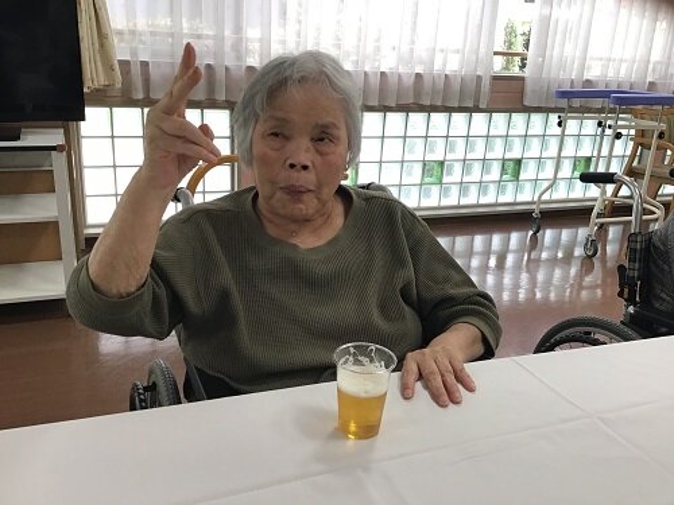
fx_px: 604
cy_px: 252
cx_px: 337
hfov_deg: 58.4
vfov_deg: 45.4
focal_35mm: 31
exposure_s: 1/40
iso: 25
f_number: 2.4
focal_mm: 3.3
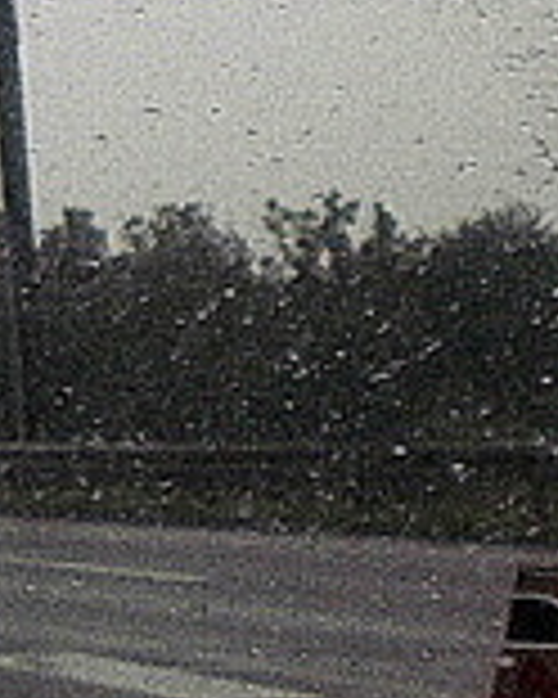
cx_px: -1040
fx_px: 3943
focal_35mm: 191
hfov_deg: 7.3
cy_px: -23
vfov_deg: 10.0
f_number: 3.1
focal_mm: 6.3
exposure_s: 1/250
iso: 200
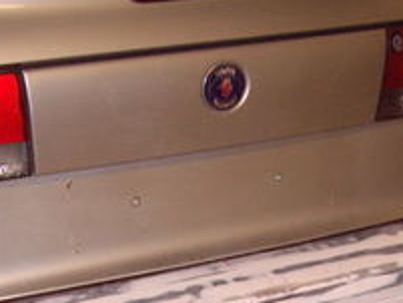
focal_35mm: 121
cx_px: 168
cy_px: 413
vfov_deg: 11.9
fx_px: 1410
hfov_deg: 16.3
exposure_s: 1/40
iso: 200
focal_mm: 6.2
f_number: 2.7
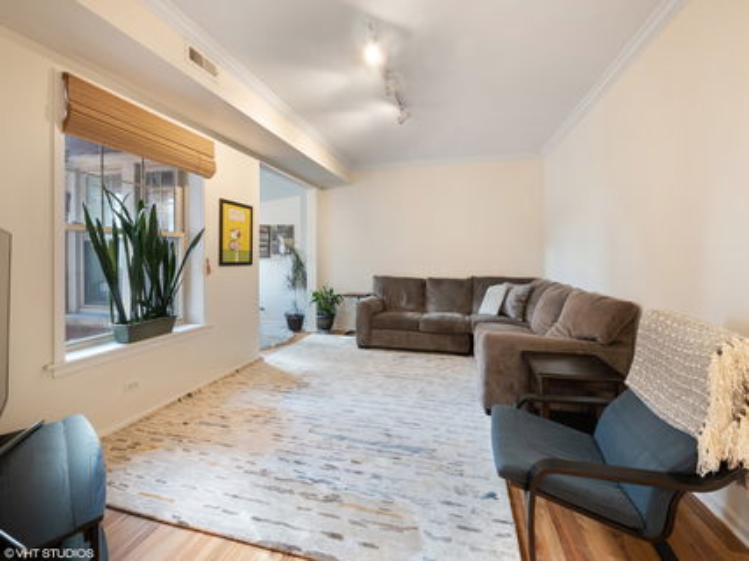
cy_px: 280
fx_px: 303
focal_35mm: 14
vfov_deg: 85.6
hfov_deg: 102.1
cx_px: 374
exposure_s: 1.3
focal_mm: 7
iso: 200
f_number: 8
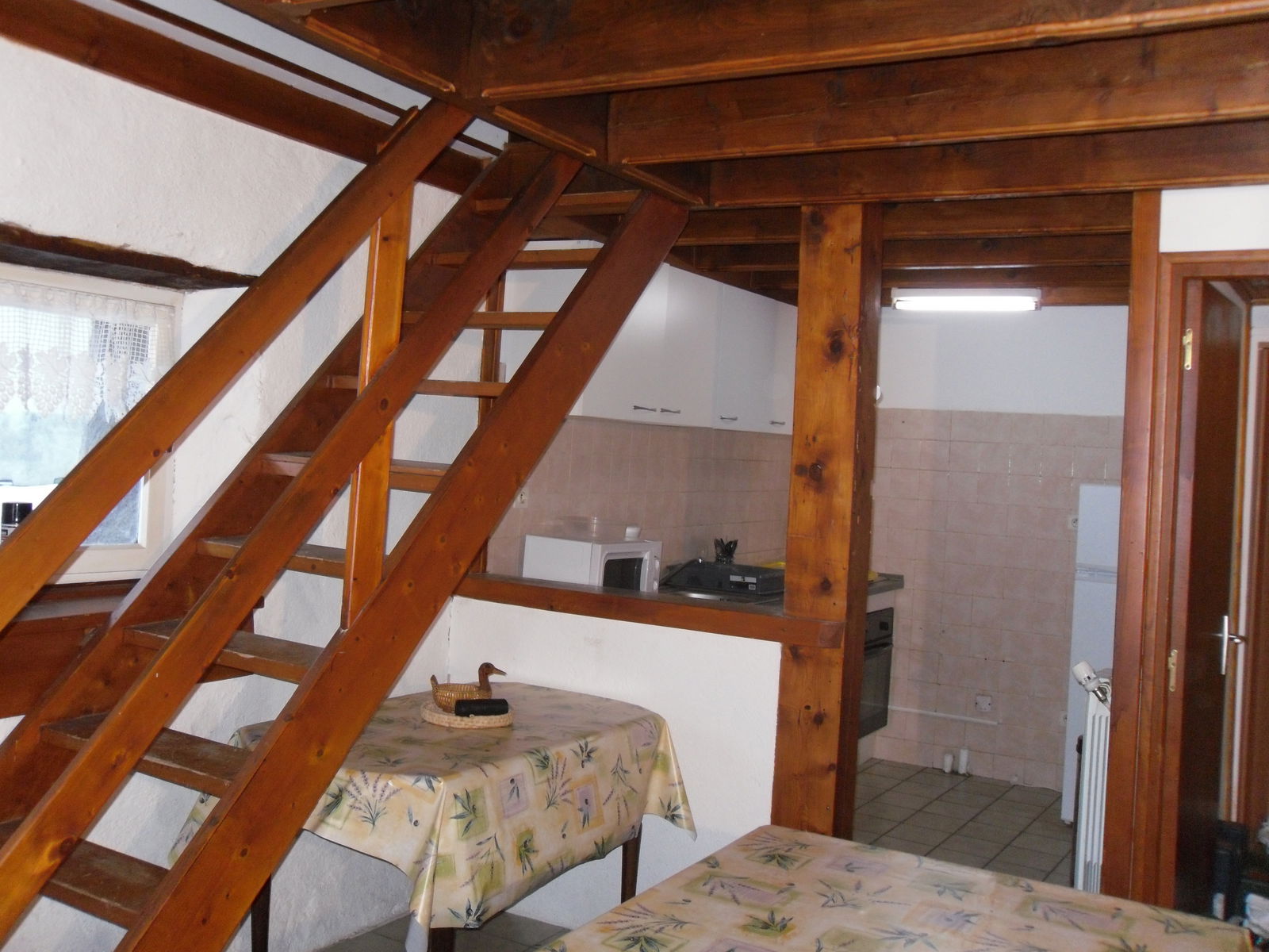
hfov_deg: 52.6
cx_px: 634
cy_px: 476
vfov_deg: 40.7
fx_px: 1283
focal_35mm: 35
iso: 400
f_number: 3.5
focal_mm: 6.3
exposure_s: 1/45
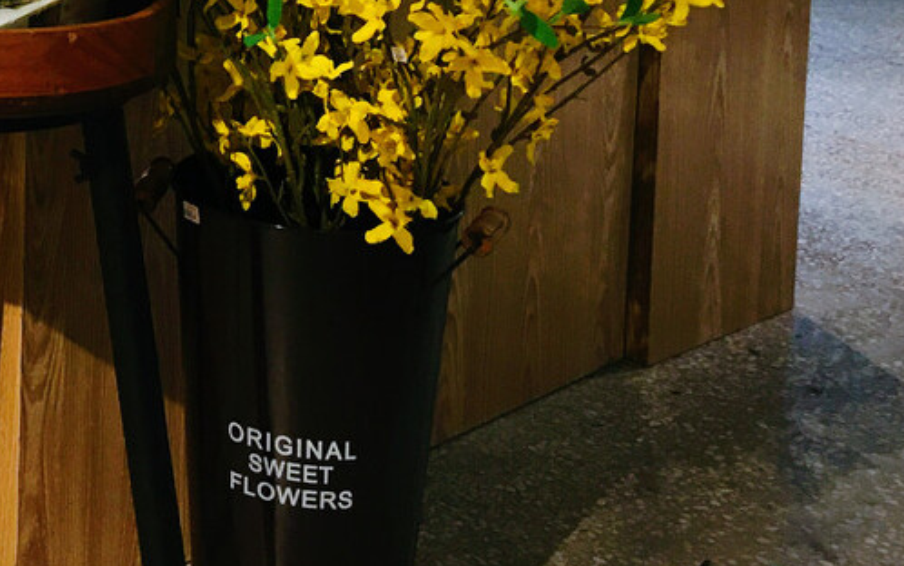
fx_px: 1824
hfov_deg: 25.7
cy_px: -234
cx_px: -94
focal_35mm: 74
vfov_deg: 16.4
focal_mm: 4.15
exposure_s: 1/33
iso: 100
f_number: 2.2
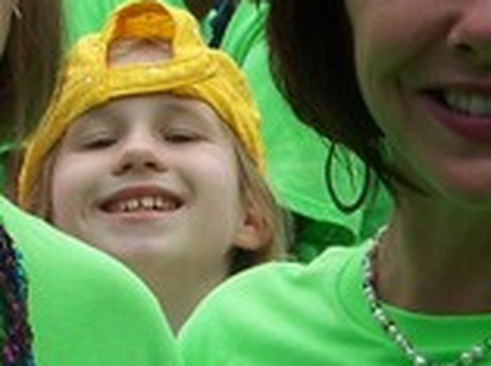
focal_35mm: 285
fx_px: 4033
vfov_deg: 5.2
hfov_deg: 6.9
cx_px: 447
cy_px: 269
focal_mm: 10.5
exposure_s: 1/250
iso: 64
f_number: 3.2
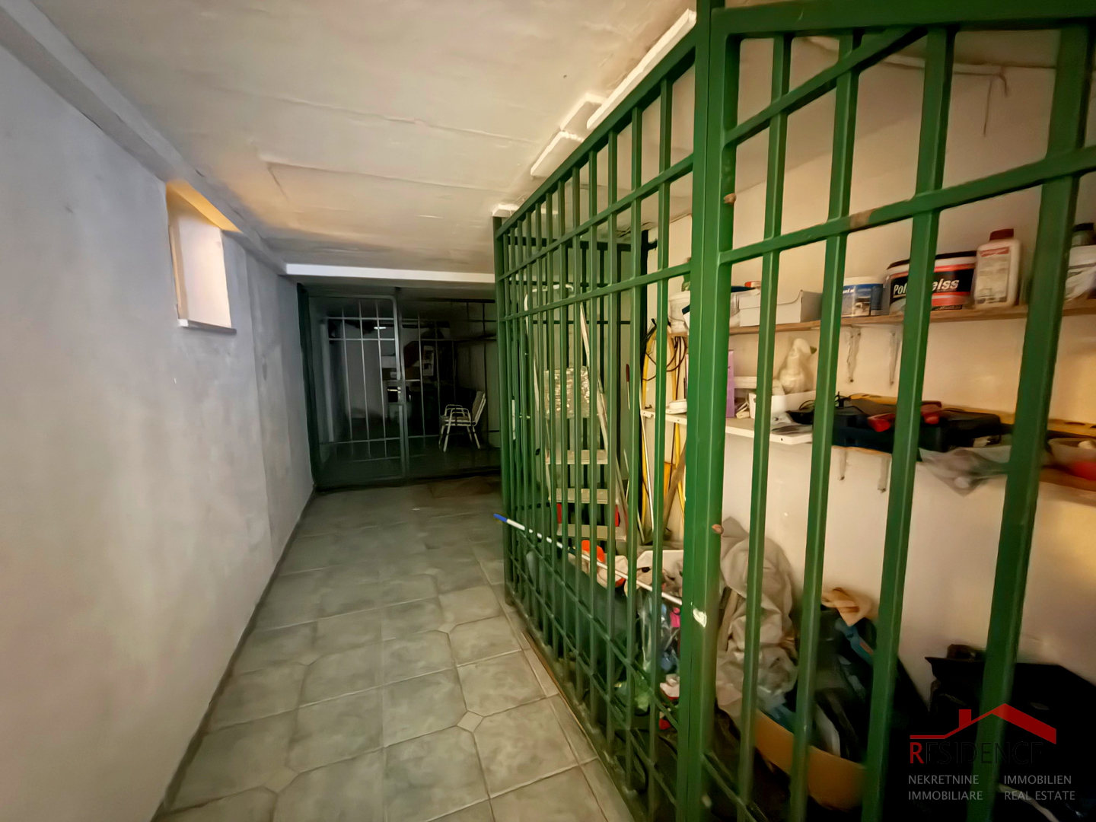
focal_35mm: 14
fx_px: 443
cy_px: 411
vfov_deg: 85.7
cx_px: 548
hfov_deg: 102.1
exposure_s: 1/8
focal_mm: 2.22
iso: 8000
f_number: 2.2
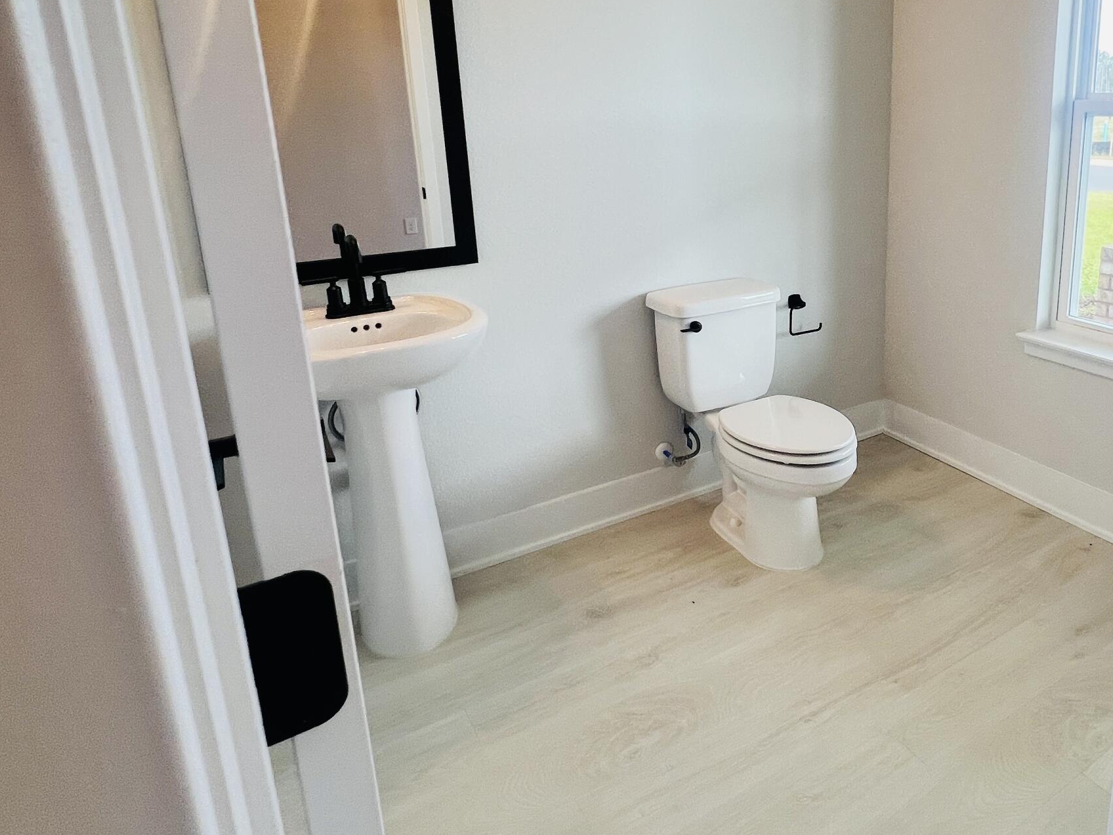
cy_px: 293
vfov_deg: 57.8
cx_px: 794
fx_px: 740
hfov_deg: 70.4
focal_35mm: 23
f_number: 1.8
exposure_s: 1/120
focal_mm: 1.57
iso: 80
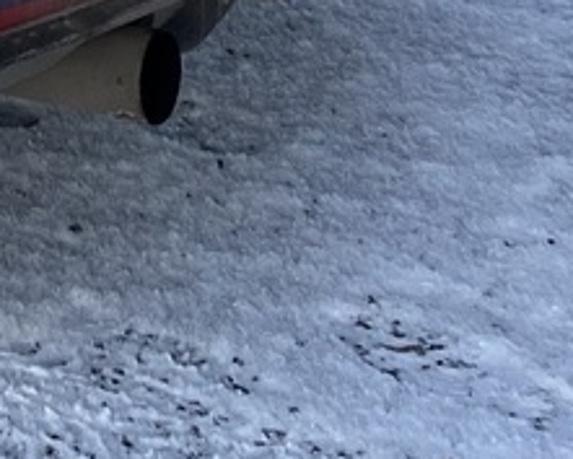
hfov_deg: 10.1
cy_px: -726
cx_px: -845
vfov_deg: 8.4
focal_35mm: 165
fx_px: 2799
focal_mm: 4.25
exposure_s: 1/121
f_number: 1.8
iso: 64
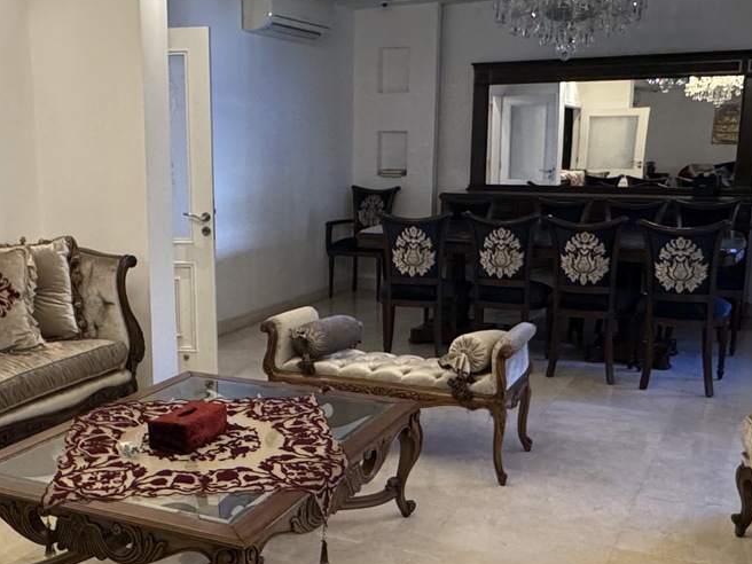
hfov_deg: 43.4
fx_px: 934
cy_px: 345
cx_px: 273
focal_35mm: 43
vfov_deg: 33.5
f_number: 2.2
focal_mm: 2.22
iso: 320
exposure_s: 1/102
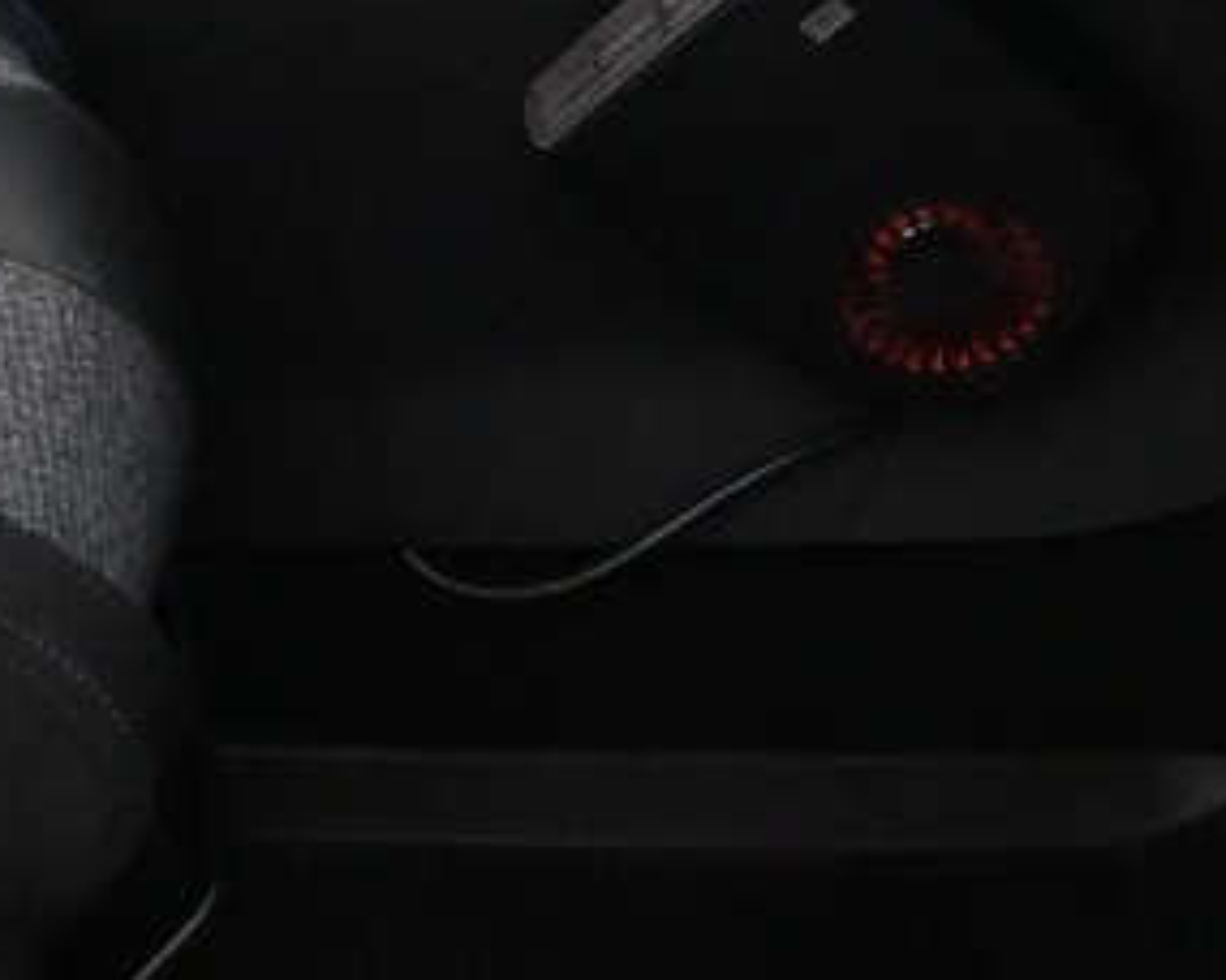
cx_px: -327
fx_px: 4644
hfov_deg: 14.5
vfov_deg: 11.5
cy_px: -546
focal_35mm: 128
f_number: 3.5
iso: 4500
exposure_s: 1/60
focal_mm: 16
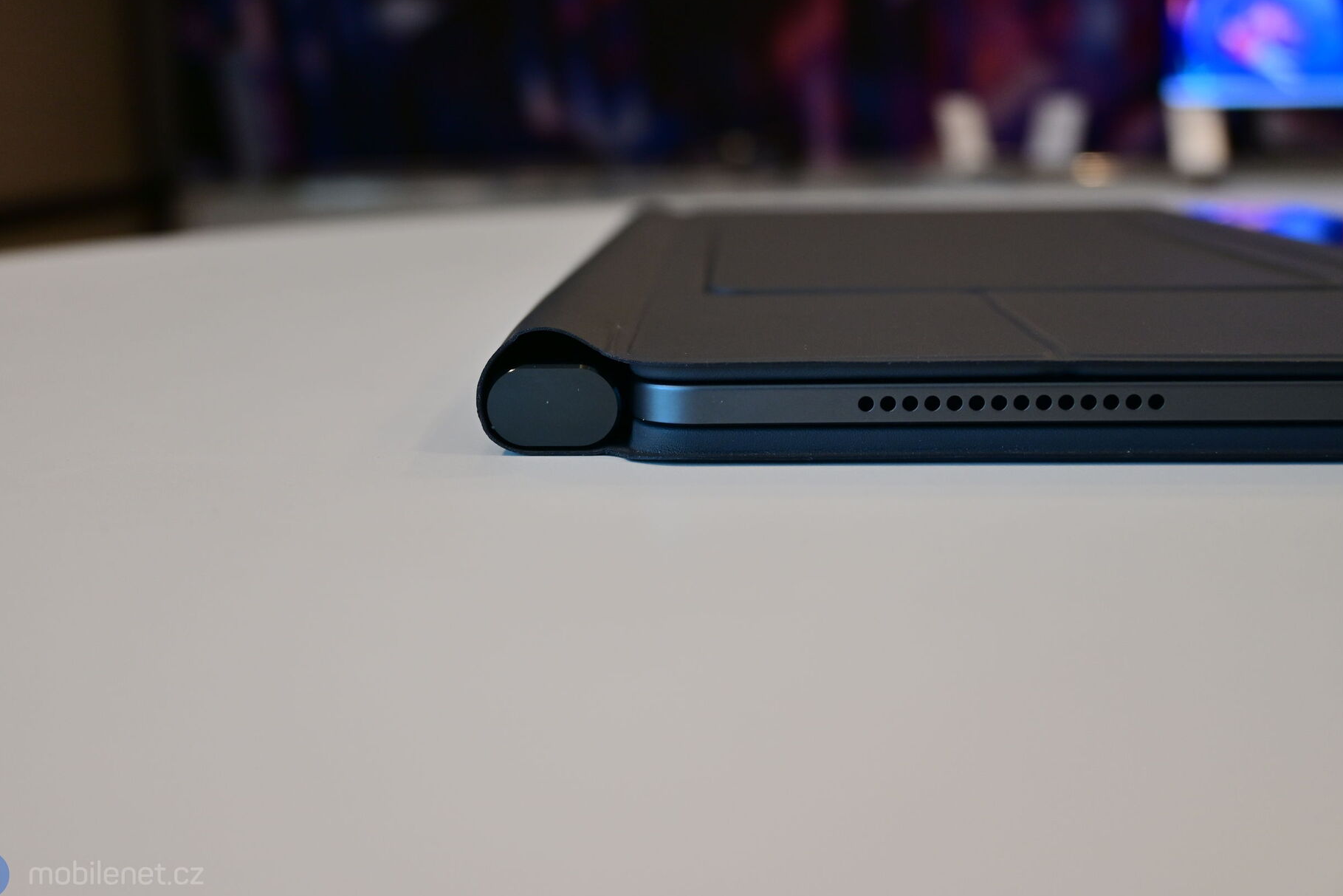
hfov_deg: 50.7
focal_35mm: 38
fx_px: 1418
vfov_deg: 35.1
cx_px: 650
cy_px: 446
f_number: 4.2
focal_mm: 24
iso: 220
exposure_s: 1/40
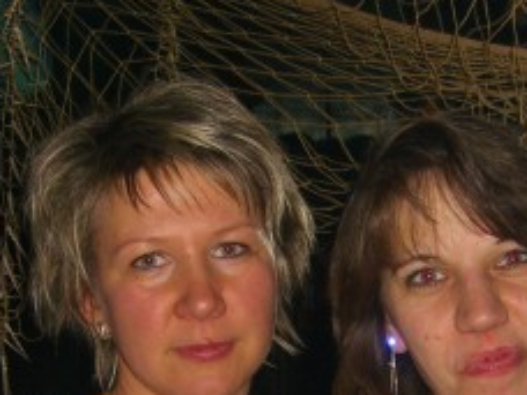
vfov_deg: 14.3
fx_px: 1522
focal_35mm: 100
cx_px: 307
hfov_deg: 19.6
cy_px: 469
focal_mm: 7.9
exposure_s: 1/60
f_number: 2.8
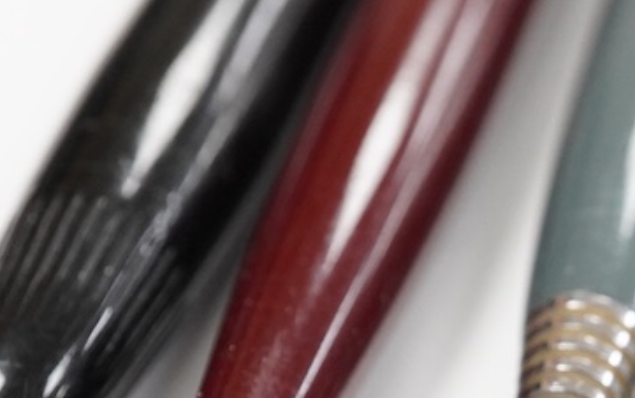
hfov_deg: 14.3
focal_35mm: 143
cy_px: 479
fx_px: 2476
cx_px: 666
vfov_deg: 9.1
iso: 2500
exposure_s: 1/100
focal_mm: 30
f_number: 11
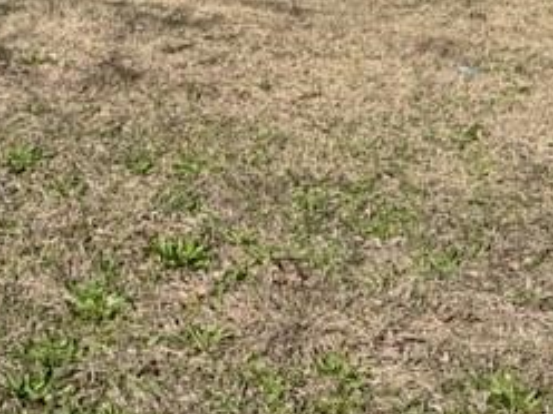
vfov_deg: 21.7
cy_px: 102
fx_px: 1070
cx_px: 114
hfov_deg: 28.4
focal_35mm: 67
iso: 50
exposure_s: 1/3521
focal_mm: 5.1
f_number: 1.6
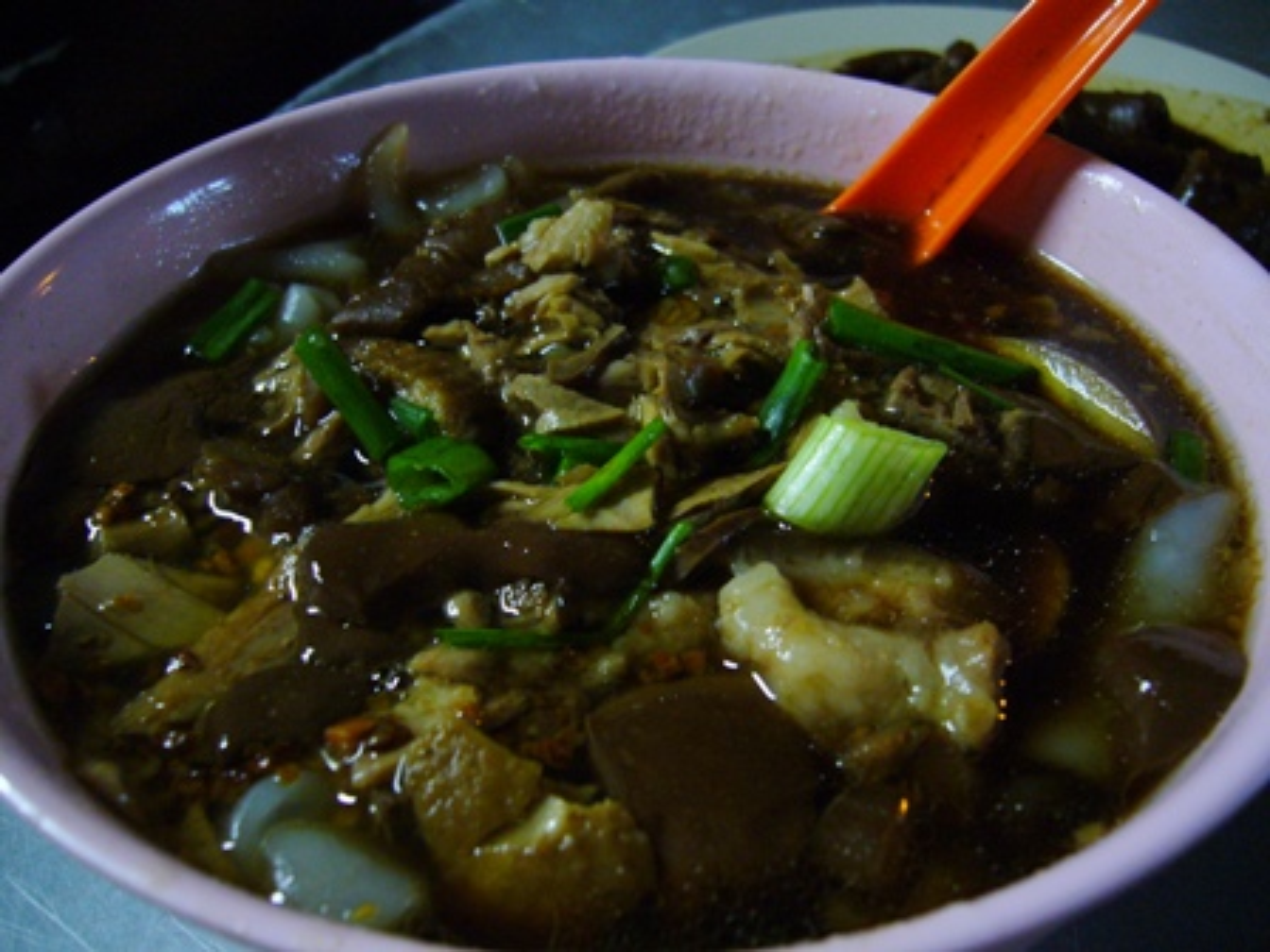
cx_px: 635
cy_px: 476
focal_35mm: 35
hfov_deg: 52.6
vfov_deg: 40.7
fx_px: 1284
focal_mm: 5.8
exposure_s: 1/8
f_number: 2.8
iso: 200
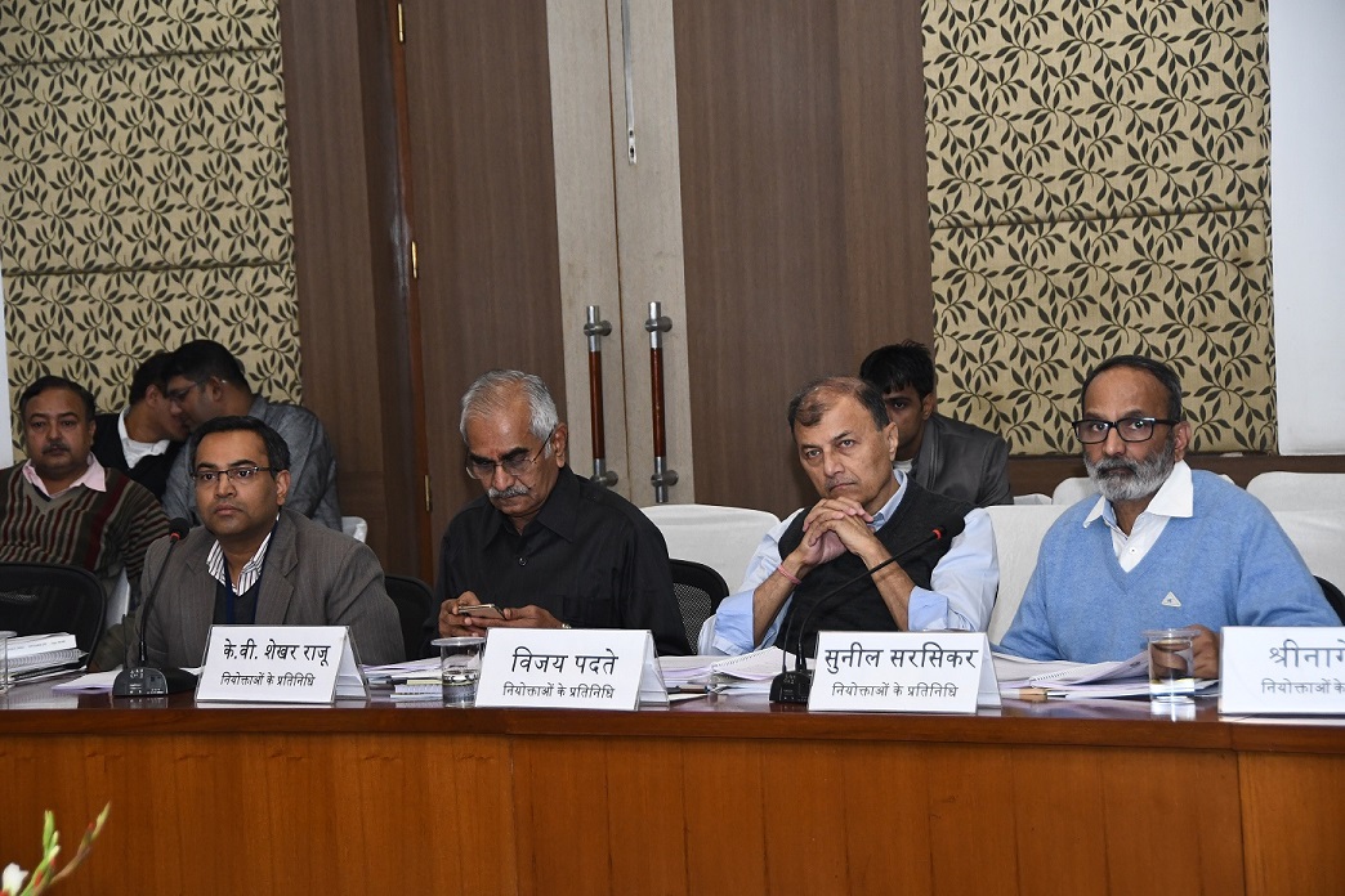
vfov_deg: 13.0
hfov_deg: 19.5
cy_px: 448
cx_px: 672
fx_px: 3923
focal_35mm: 105
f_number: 5
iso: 1600
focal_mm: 70
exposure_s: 1/125
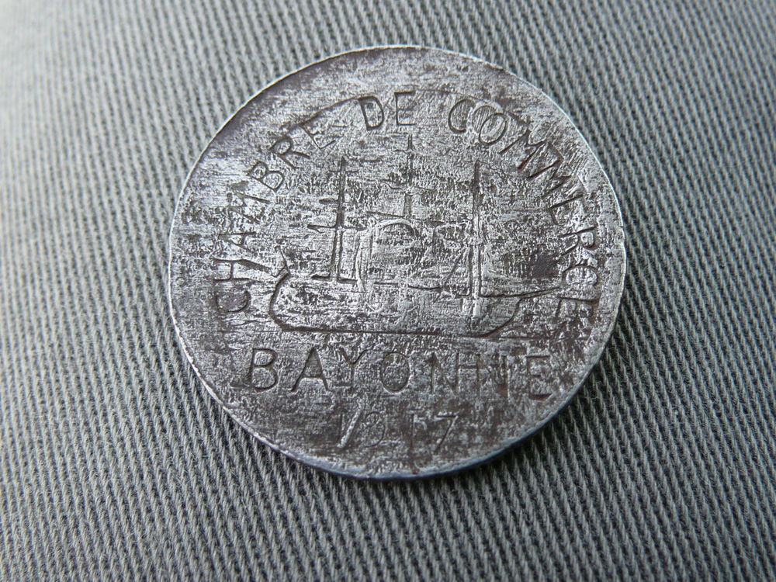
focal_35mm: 43
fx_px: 964
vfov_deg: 33.6
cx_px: 388
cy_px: 291
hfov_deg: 43.9
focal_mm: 5.8
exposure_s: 1/50
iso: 100
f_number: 3.7
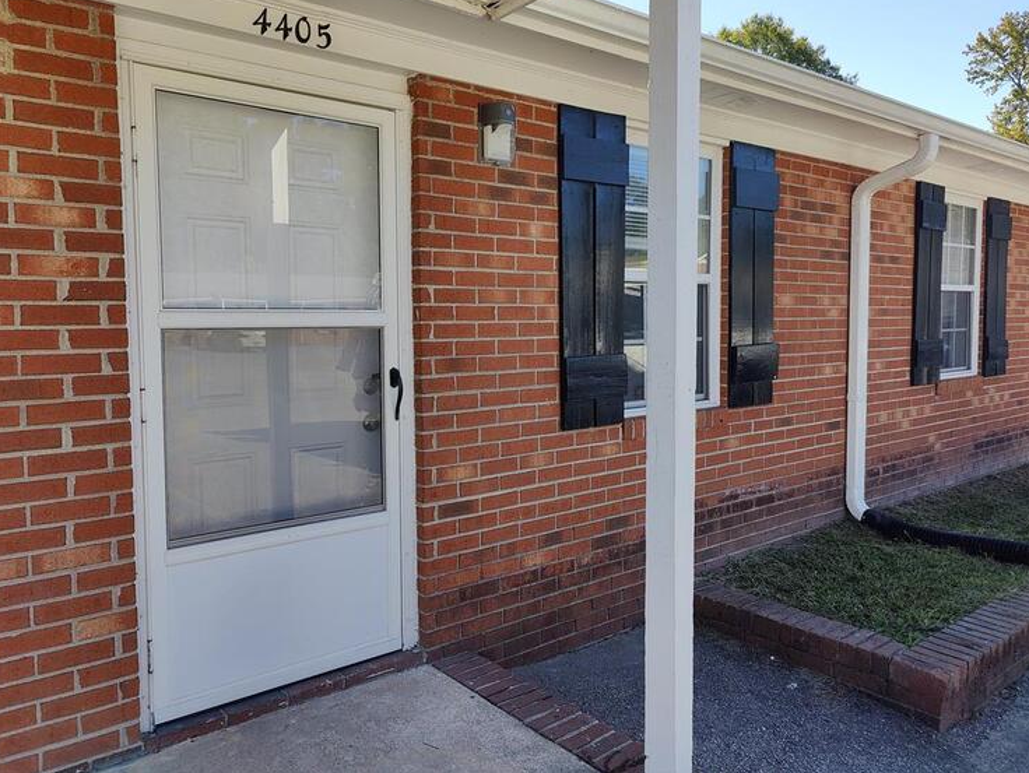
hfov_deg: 69.3
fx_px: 744
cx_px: 501
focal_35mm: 25
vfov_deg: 54.9
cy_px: 357
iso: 50
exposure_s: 1/1132
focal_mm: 6.06
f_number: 1.8
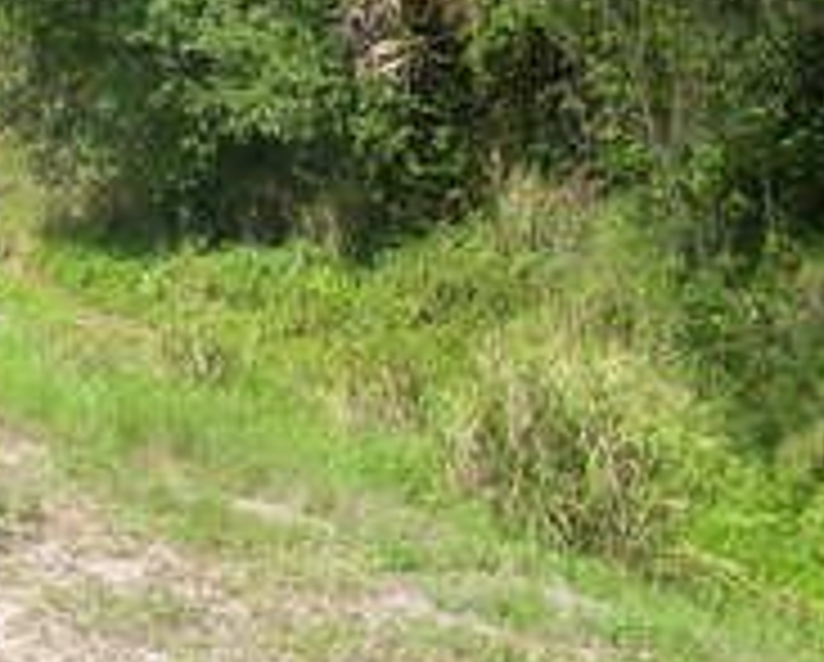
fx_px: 1979
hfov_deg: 22.5
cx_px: -32
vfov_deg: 18.7
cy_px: 63
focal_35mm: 81
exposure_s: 1/93.4
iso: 100
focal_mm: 8
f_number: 7.6
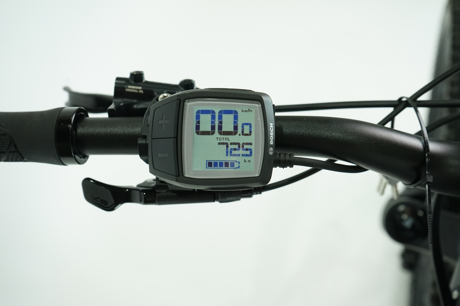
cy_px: 153
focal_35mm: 43
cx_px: 230
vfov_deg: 31.2
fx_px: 549
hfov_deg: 45.4
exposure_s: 1/200
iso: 2500
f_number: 6.3
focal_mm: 43
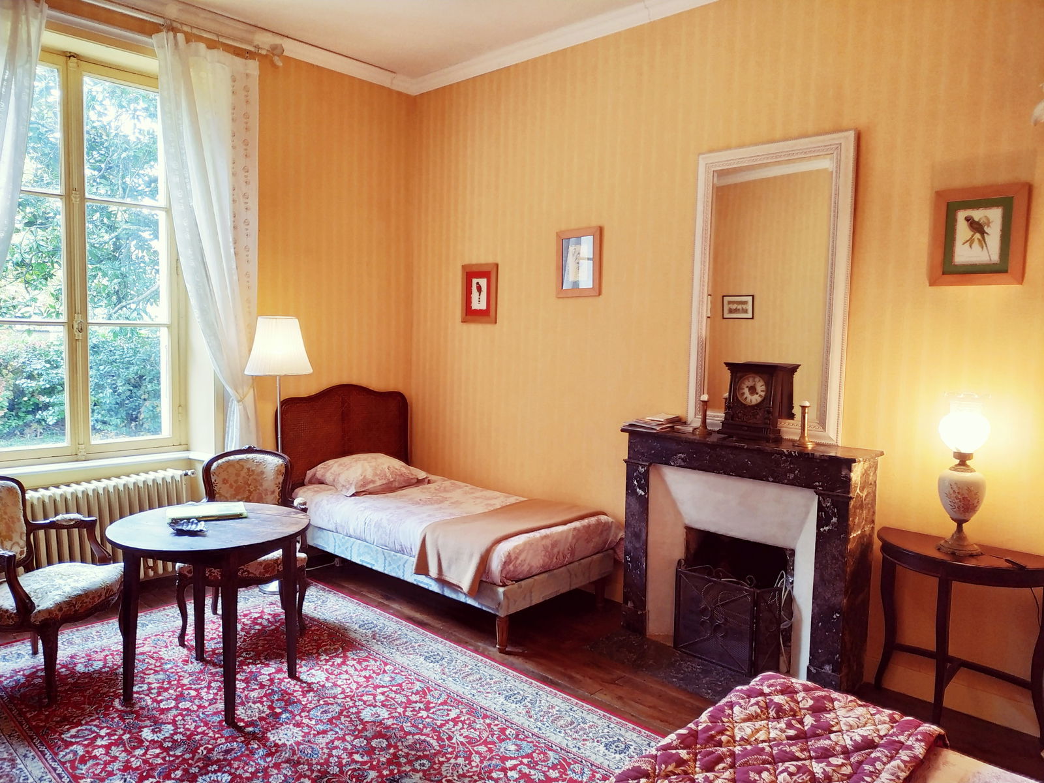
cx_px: 522
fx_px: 724
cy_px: 392
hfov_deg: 71.6
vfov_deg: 56.8
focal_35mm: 24
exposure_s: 1/33
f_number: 1.9
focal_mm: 3.94
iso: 320
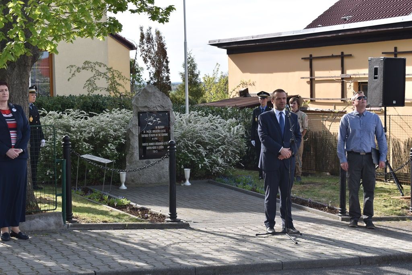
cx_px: 206
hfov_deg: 31.9
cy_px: 138
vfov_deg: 21.6
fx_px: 721
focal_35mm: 63
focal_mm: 42
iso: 100
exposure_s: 1/125
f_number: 8
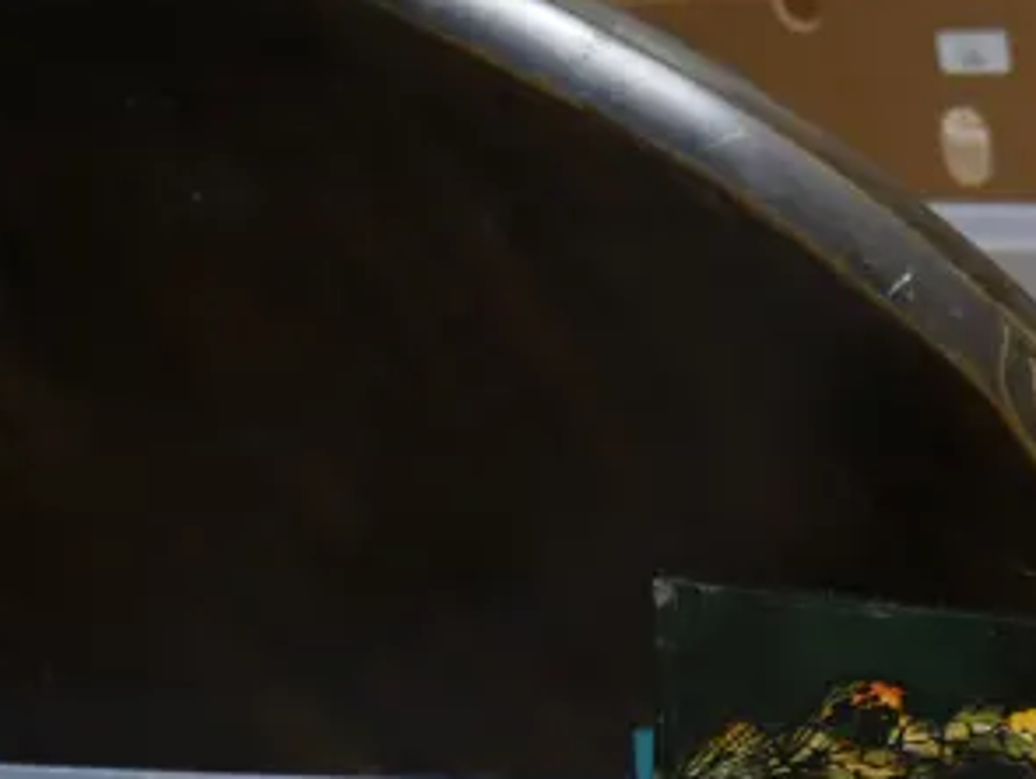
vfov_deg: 13.3
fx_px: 3116
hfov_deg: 16.5
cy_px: 1244
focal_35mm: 104
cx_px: 1721
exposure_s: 1/80
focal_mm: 15
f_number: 3.6
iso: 200
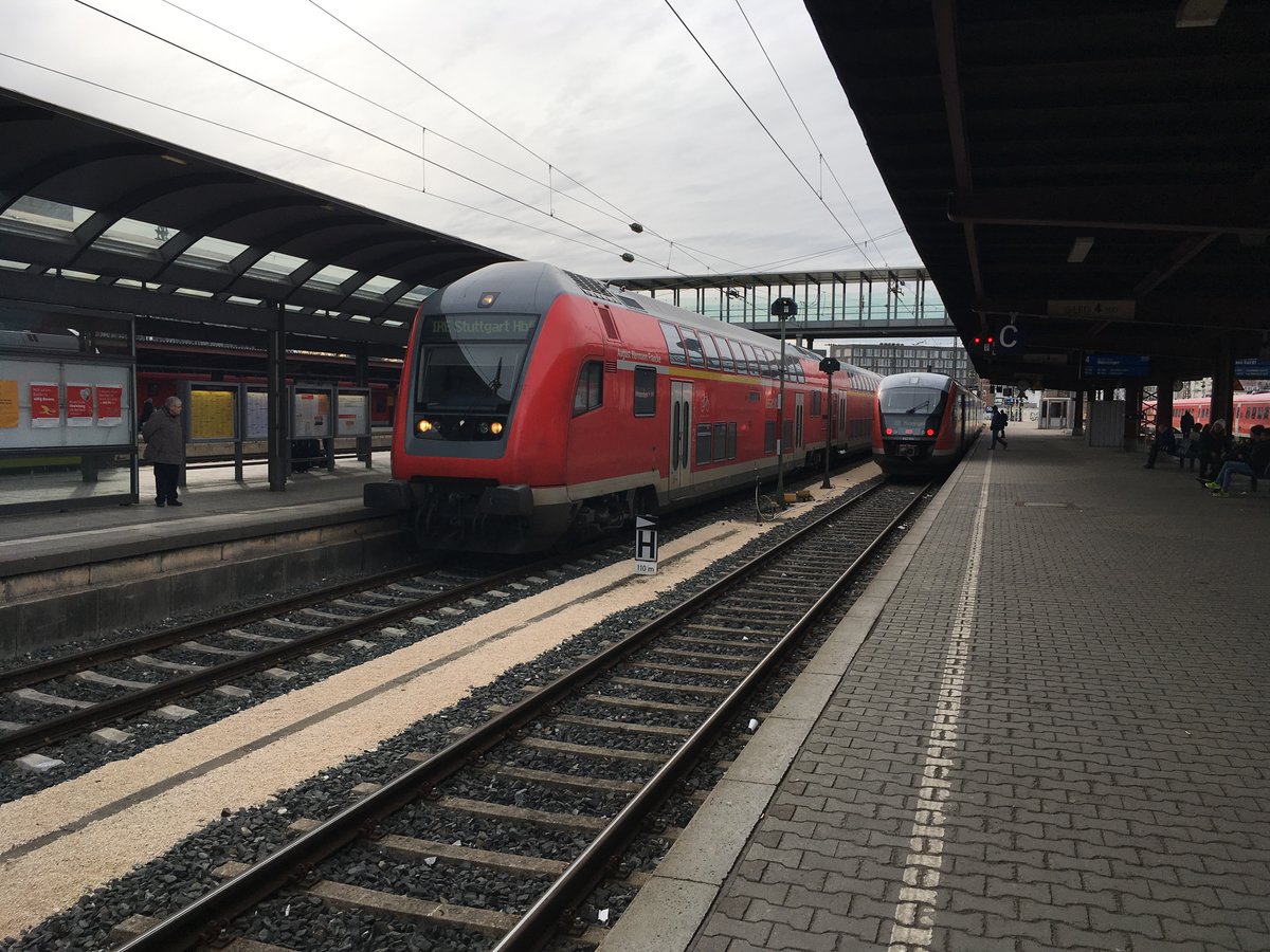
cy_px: 476
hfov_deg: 61.7
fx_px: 1064
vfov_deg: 48.2
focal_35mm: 29
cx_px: 635
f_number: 2.2
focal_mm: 4.15
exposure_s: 1/1012
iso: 25
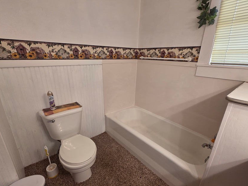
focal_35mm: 16
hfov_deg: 94.5
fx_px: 115
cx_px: 122
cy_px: 102
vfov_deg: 77.9
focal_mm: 2.2
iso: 200
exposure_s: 1/120
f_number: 1.9
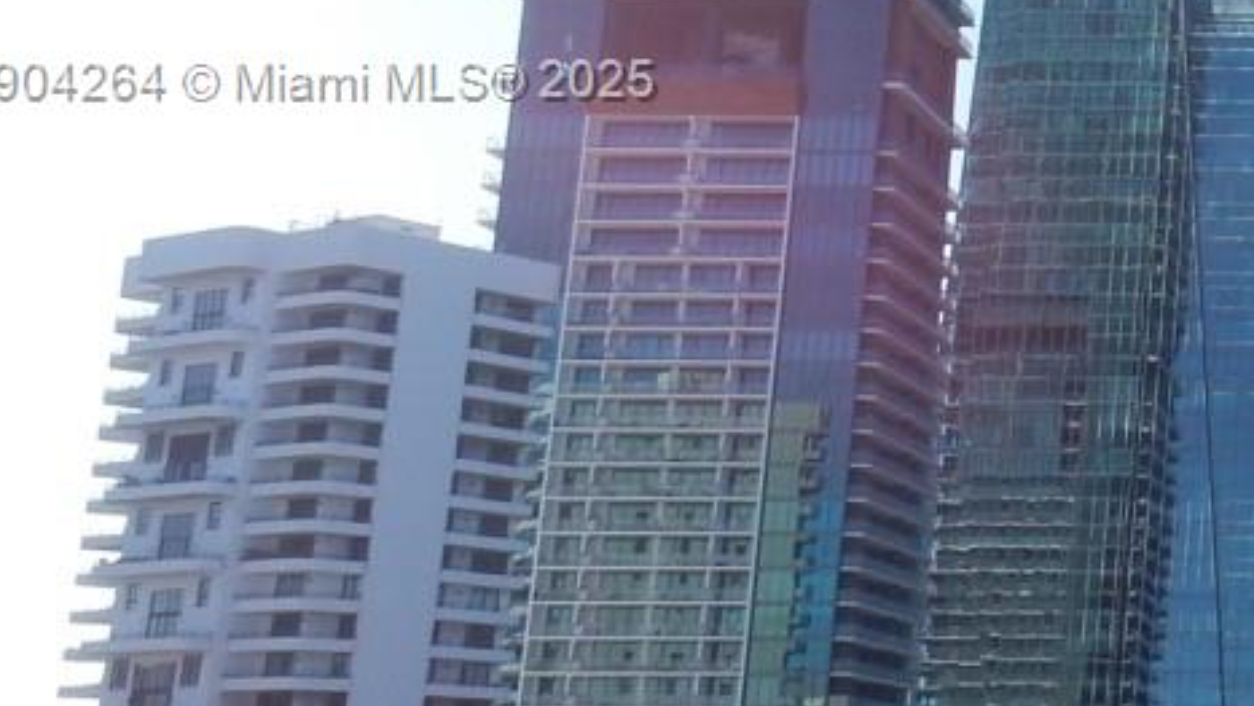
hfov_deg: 21.6
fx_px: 2794
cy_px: 83
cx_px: 1818
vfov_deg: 14.3
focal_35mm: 84
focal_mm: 4.5
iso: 125
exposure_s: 1/1250
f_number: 3.7
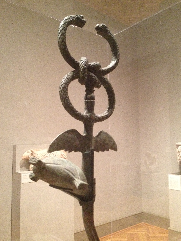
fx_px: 251
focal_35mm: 36
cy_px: 120
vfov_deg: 51.4
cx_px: 91
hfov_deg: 39.7
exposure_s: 1/15
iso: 500
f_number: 2.4
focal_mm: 4.28
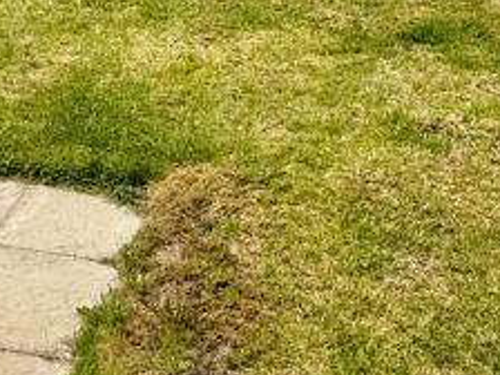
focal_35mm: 64
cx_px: 179
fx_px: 924
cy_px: -74
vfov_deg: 21.3
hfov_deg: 30.1
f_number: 2.2
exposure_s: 1/1211
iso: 64
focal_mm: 2.22
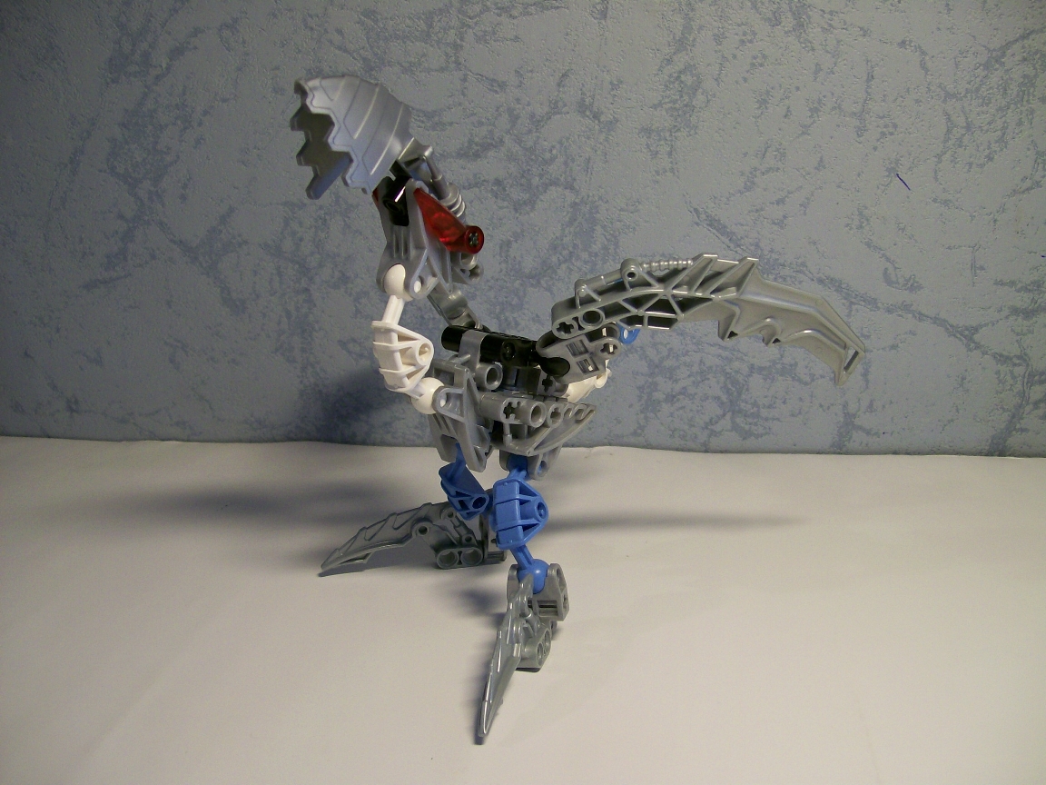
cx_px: 523
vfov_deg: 39.7
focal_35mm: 36
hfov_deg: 51.4
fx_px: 1088
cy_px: 392
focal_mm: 6
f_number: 2.7
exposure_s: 1/32
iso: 96
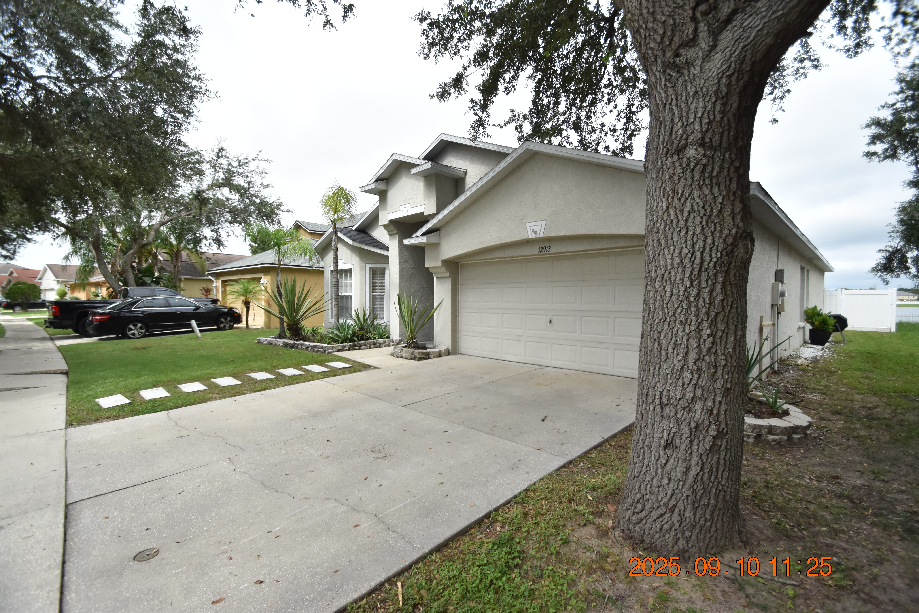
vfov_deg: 77.3
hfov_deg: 100.4
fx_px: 383
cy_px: 306
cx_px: 460
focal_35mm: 15
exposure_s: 1/4000
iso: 800
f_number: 3.5
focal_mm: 10
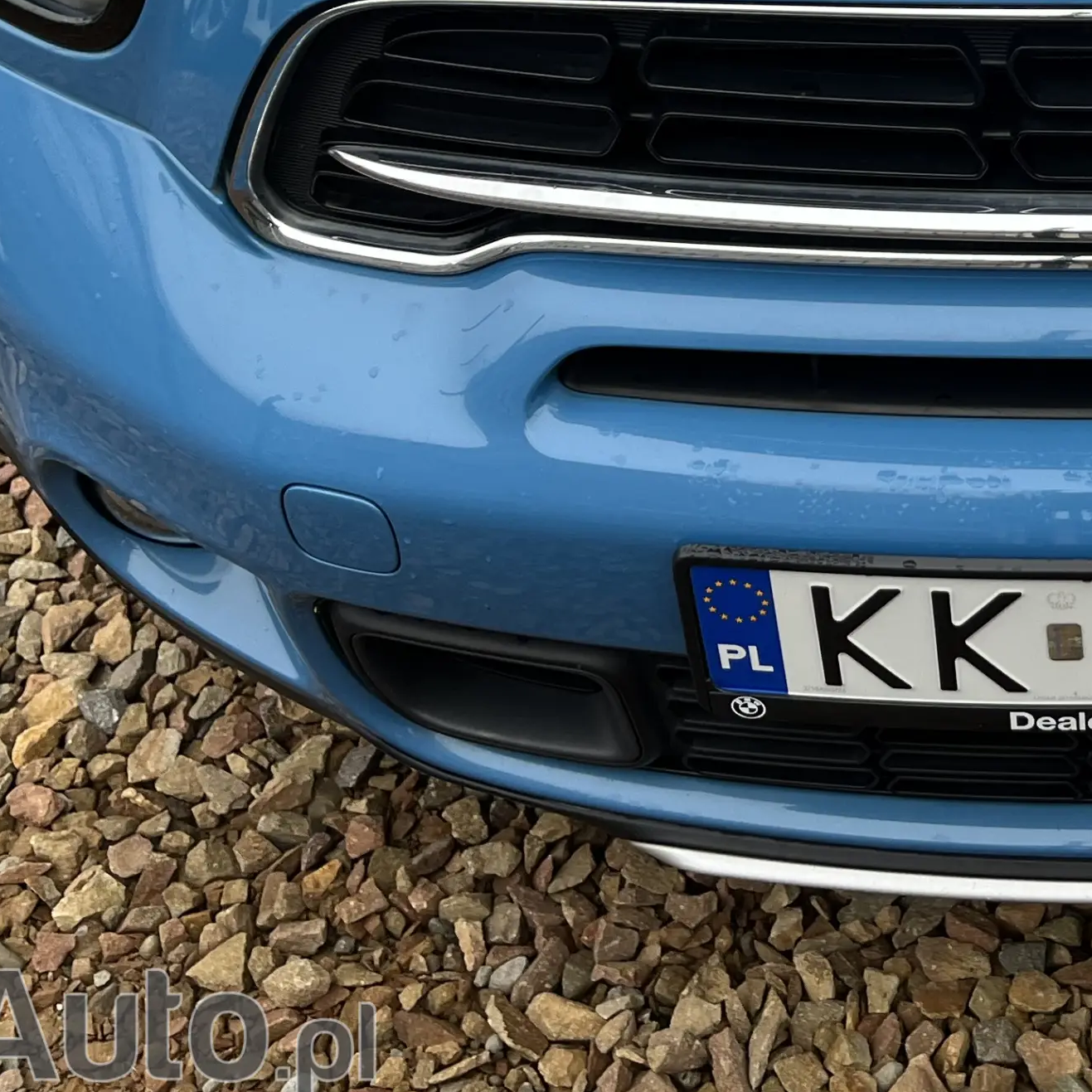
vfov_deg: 24.2
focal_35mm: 67
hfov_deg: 24.3
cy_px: -74
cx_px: 1153
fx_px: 2391
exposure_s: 1/307
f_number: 1.6
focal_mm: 5.1
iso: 50
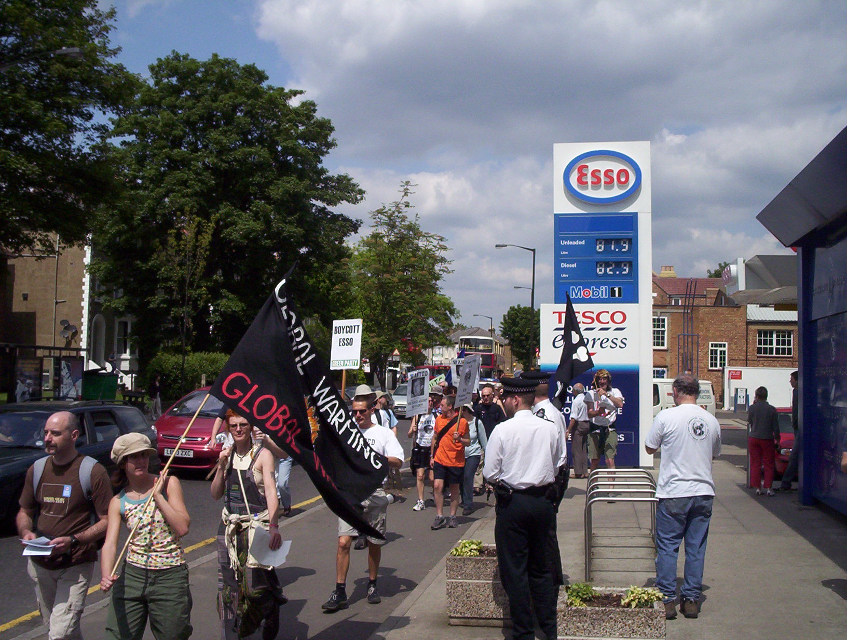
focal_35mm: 38
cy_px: 320
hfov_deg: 48.9
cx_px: 424
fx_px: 932
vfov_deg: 37.9
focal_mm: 4.99
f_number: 4.5
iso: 100
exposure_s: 1/1364
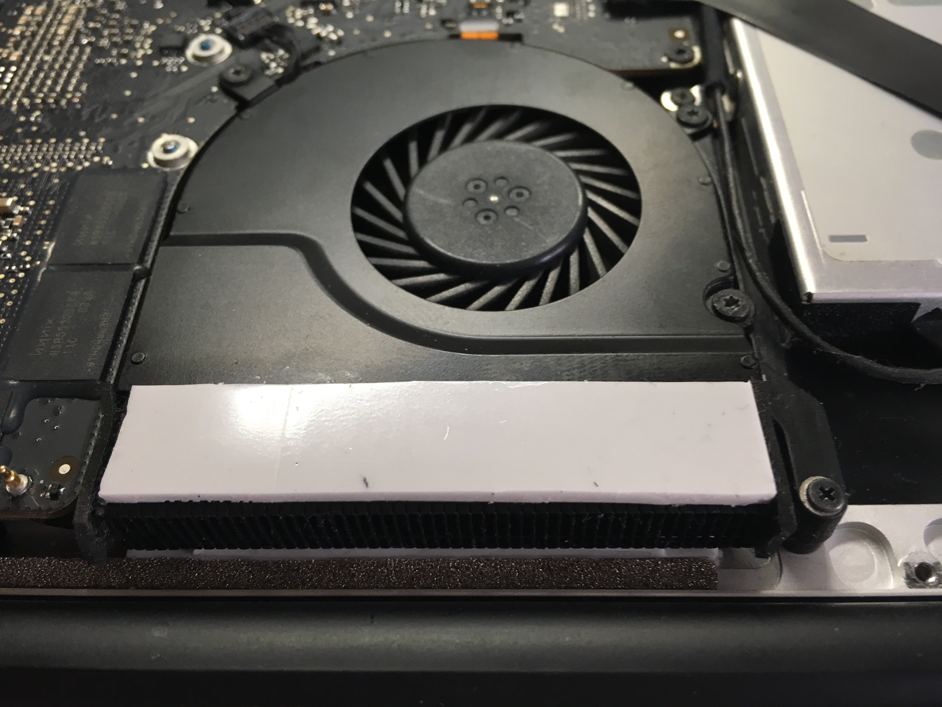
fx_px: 789
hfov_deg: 61.7
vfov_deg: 48.2
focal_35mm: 29
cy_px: 354
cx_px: 471
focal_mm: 4.15
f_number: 2.2
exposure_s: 1/33
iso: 80
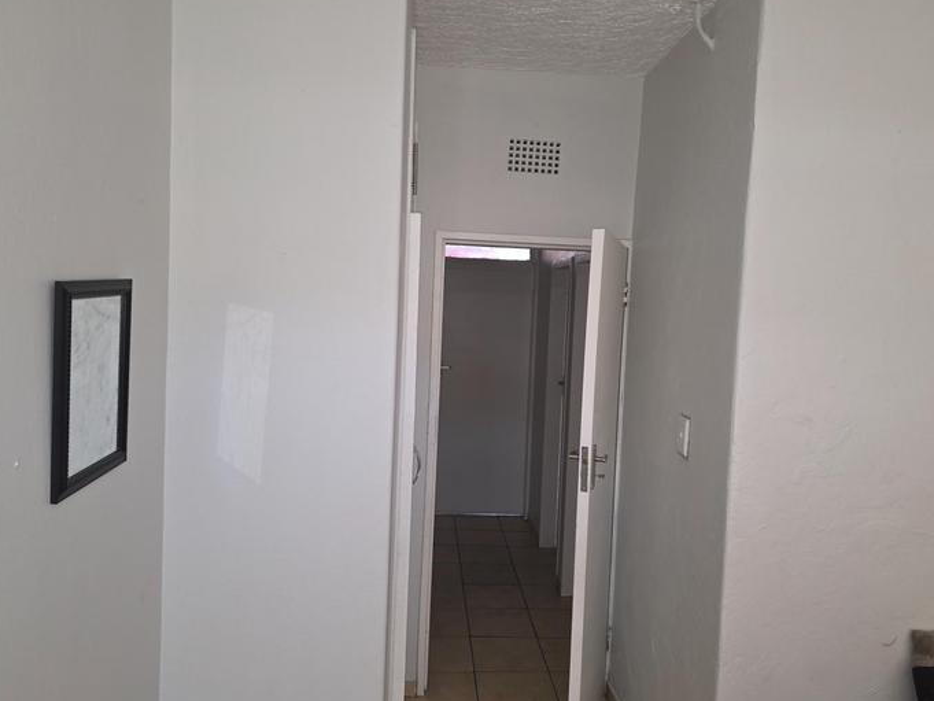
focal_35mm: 27
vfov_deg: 51.4
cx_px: 473
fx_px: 729
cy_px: 350
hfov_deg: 65.3
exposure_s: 1/40
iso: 100
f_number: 1.7
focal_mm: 6.3
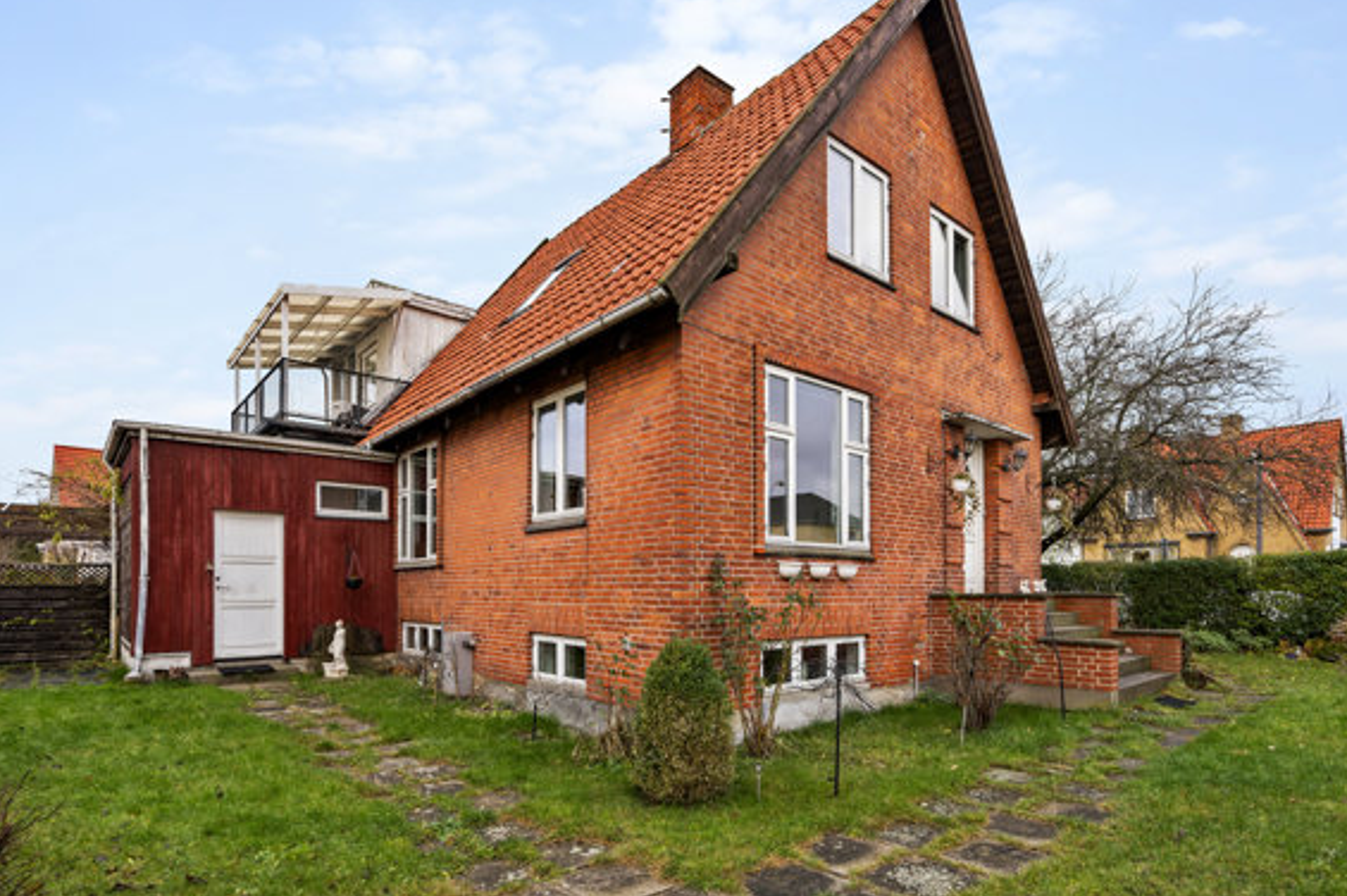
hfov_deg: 93.2
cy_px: 422
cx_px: 713
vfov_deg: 70.3
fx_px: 636
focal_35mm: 17
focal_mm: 16
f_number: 6.3
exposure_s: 1/100
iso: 800
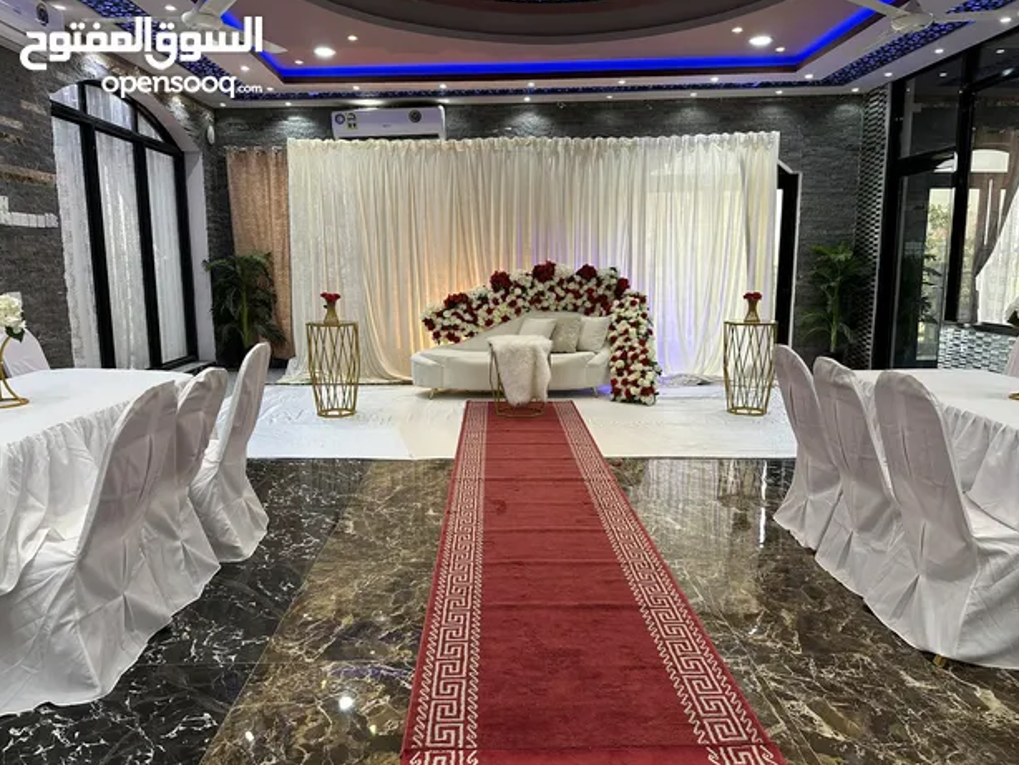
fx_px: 736
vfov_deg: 54.9
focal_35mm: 25
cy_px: 375
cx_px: 511
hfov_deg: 69.4
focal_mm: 6.86
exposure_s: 1/50
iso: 125
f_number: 1.78
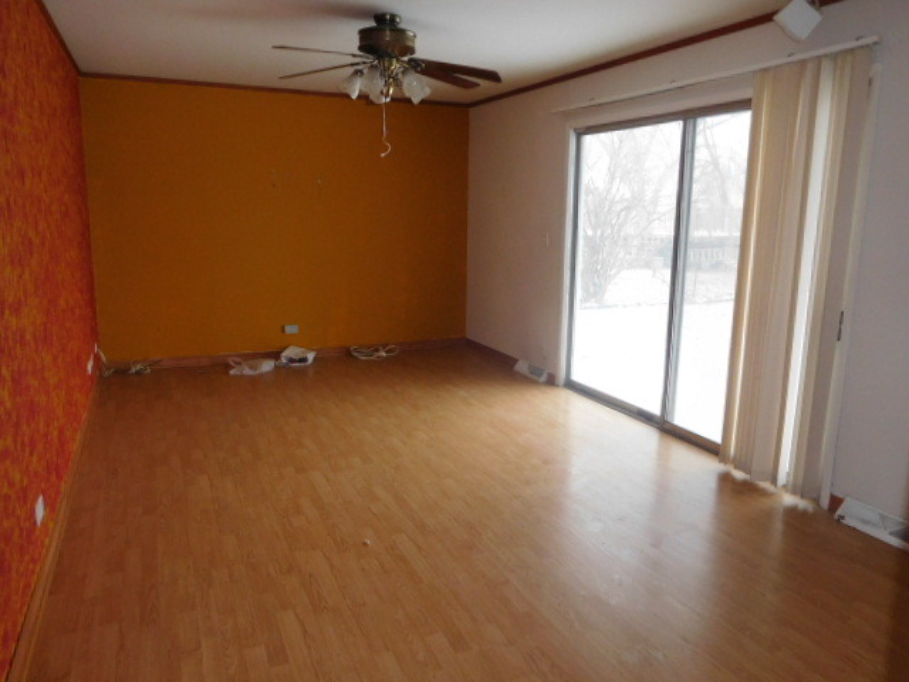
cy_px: 341
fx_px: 656
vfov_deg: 54.9
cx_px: 454
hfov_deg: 69.4
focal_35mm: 25
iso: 280
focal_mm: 4.5
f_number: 3.4
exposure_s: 1/30
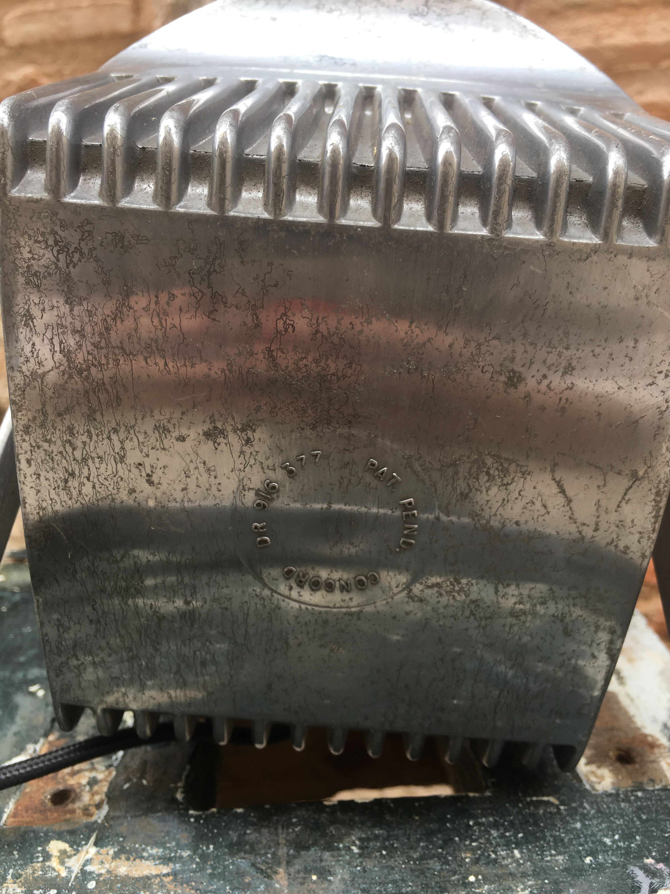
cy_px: 447
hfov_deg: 48.2
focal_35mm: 29
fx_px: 748
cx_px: 335
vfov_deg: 61.7
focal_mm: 4.15
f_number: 2.2
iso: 25
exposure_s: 1/117
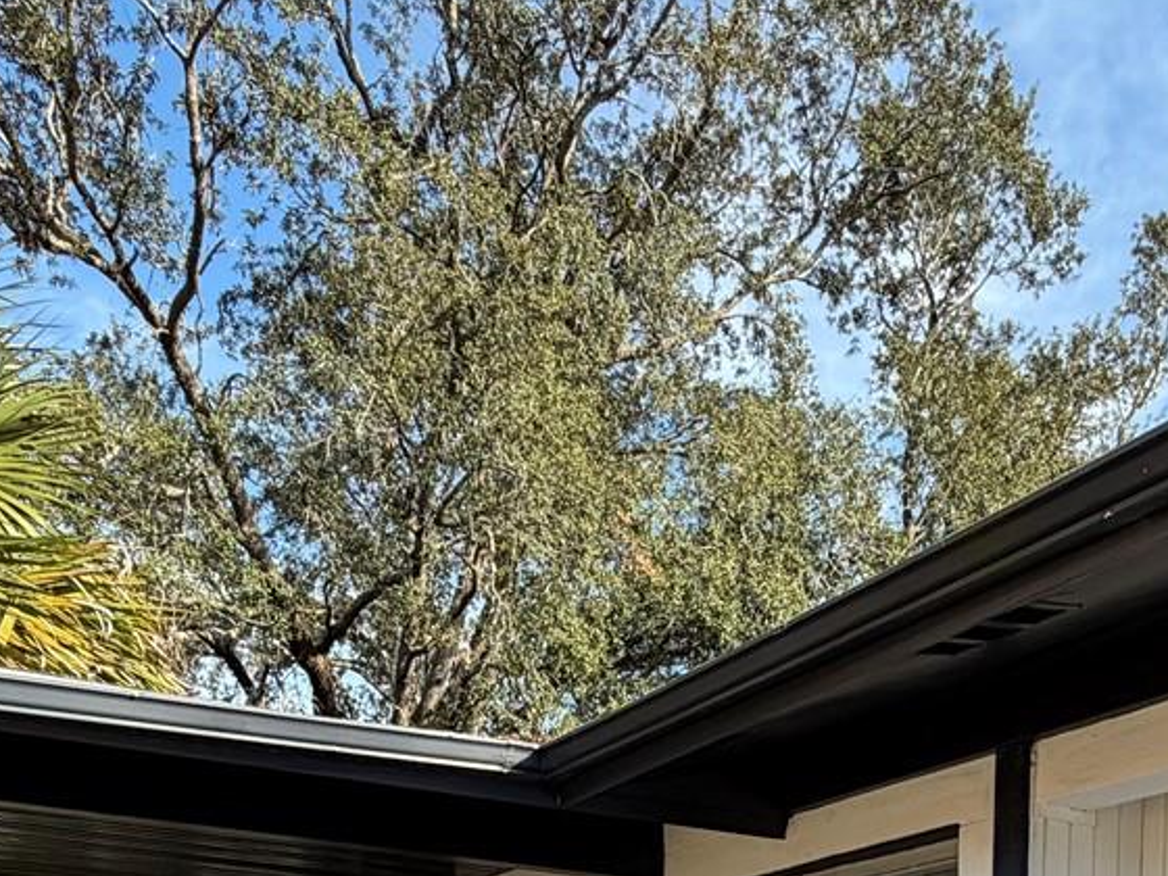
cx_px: 686
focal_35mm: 40
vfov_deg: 28.8
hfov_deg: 46.6
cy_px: 1160
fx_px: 1350
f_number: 2.2
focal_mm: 2.22
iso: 50
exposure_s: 1/502
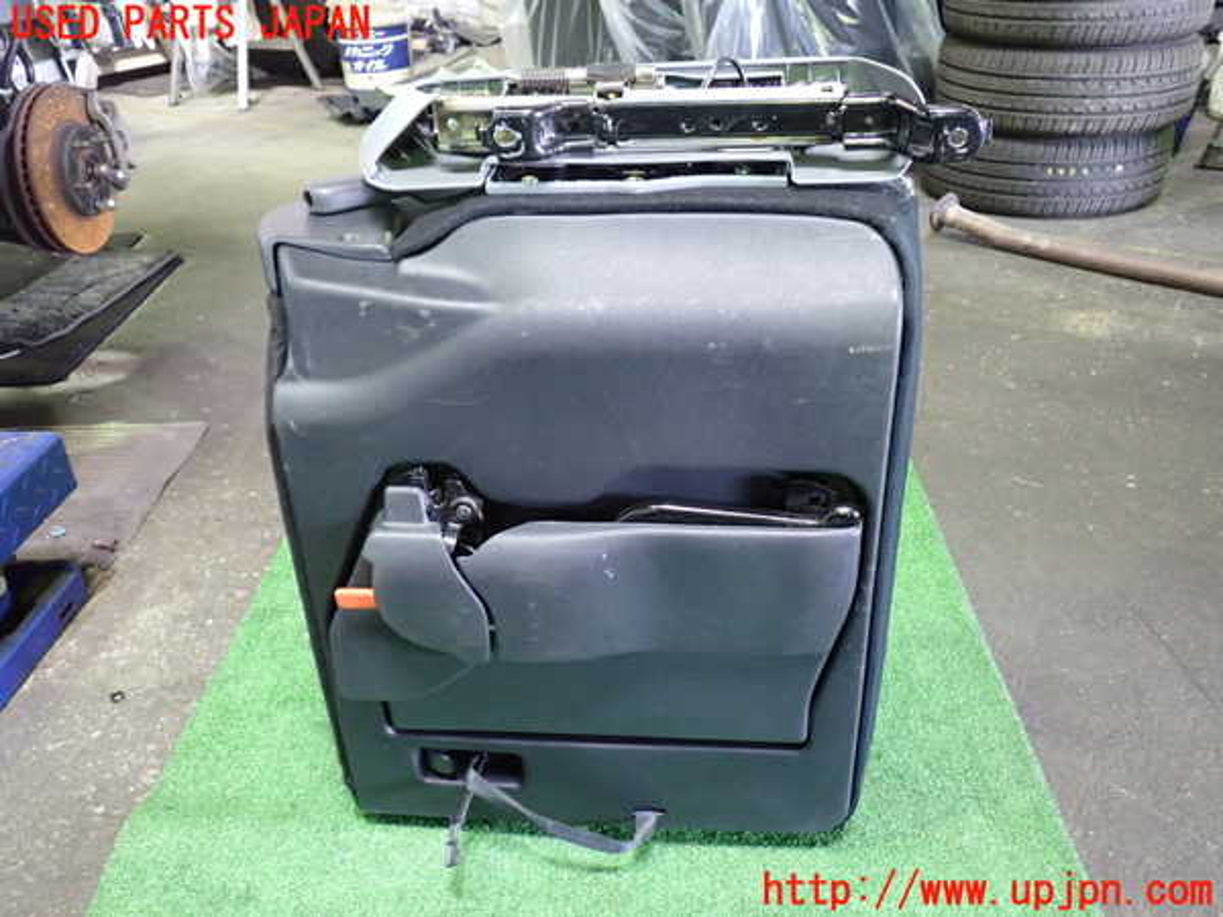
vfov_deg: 46.8
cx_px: 612
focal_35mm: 30
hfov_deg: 60.0
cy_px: 458
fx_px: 1060
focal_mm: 5.4
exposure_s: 1/30
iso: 640
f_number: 2.3
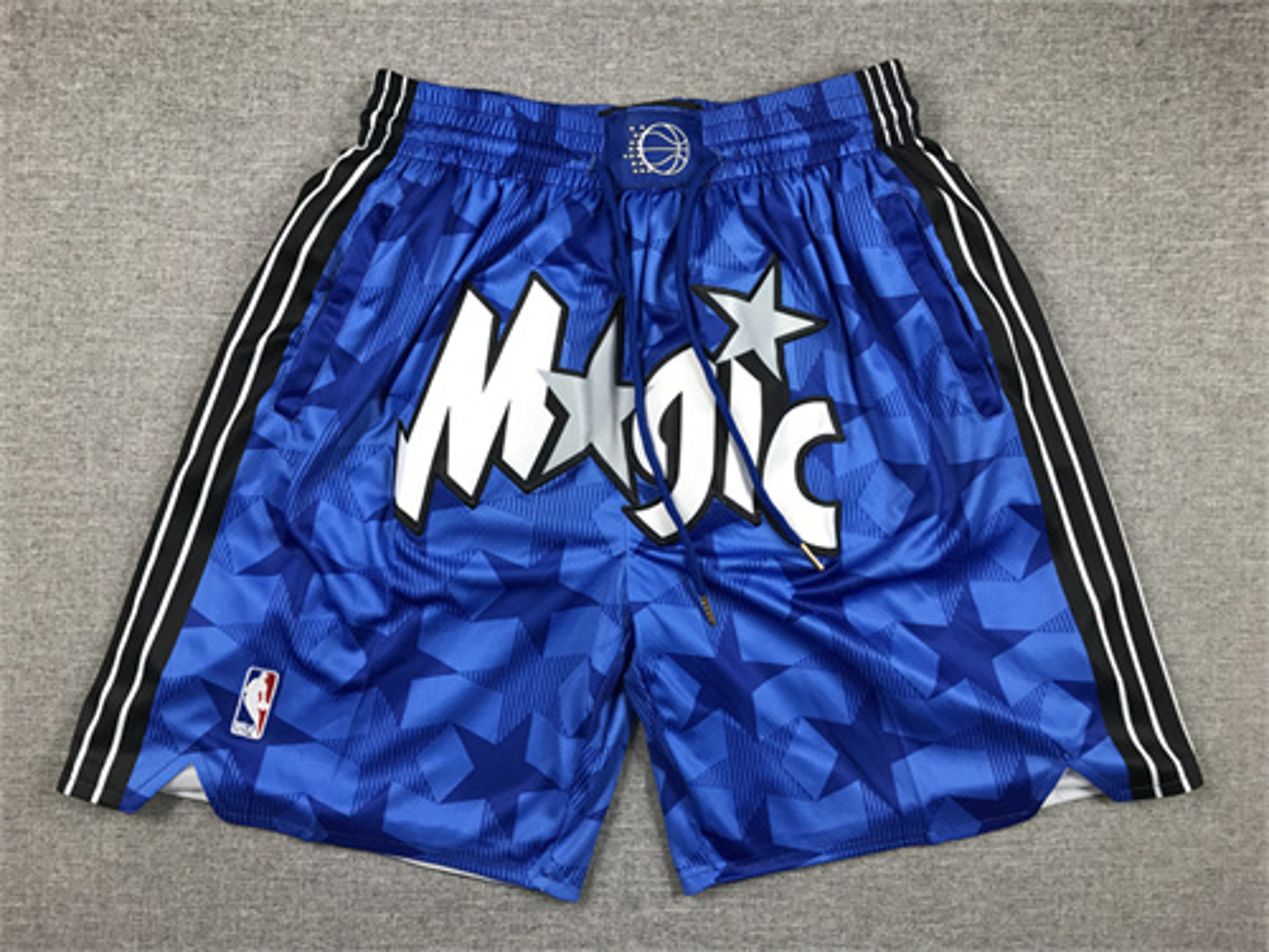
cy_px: 476
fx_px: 1026
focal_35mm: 28
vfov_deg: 49.7
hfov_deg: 63.4
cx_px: 634
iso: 40
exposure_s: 1/100
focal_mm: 3.99
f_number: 1.8
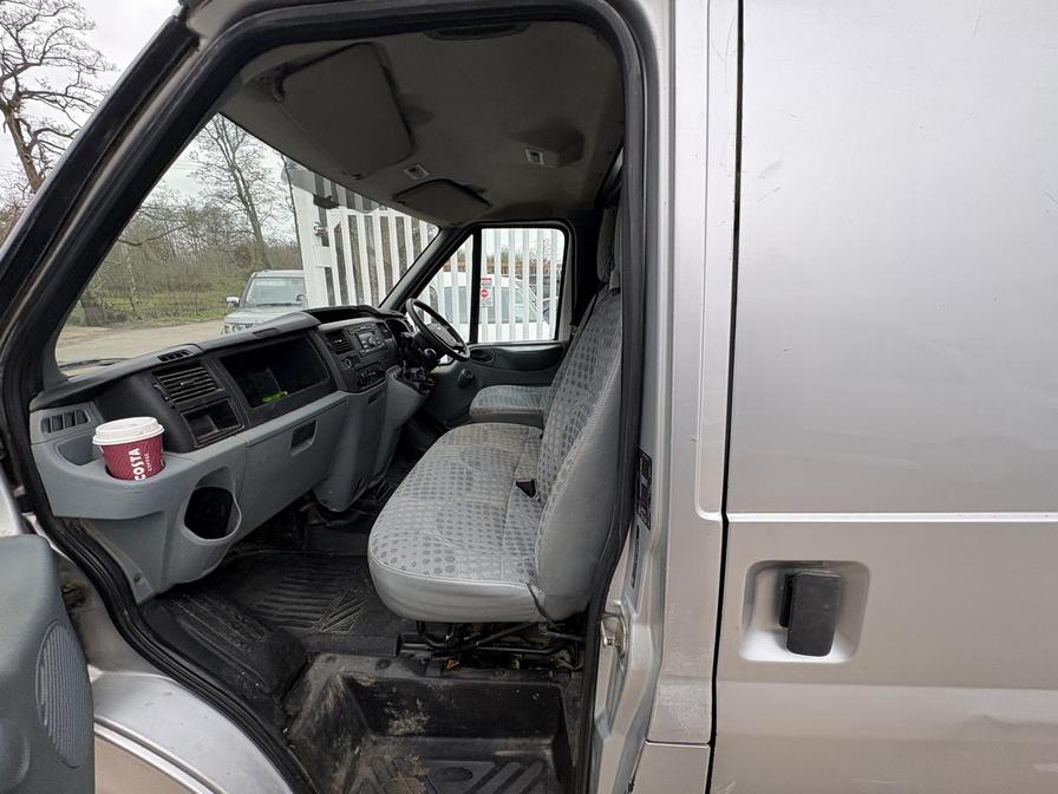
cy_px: 397
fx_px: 428
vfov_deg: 85.7
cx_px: 529
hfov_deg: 102.1
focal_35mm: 14
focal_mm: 2.22
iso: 40
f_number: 2.2
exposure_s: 1/175
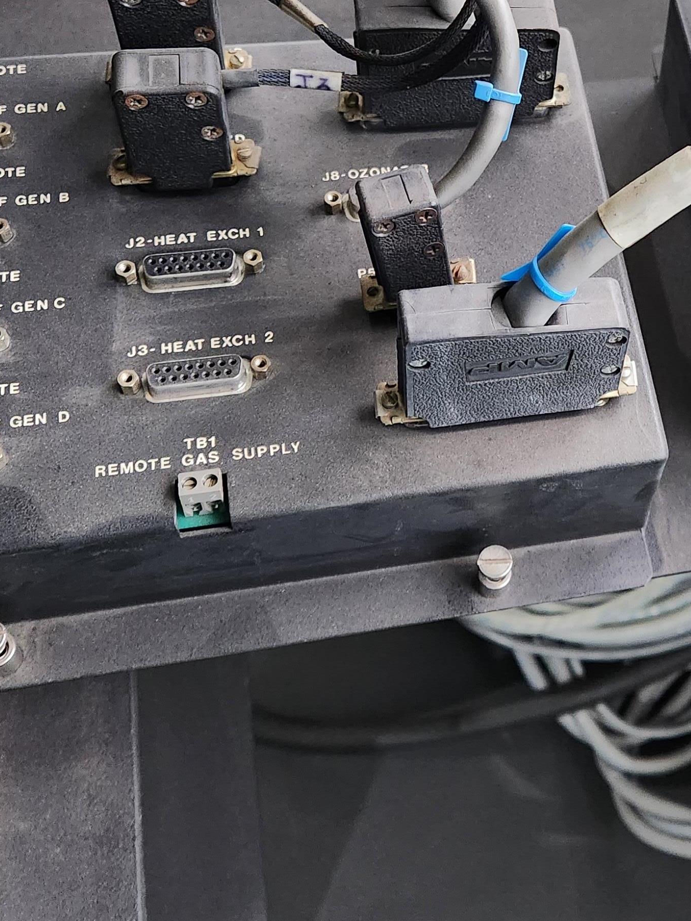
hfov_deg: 27.4
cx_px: 644
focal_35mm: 51
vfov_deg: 37.1
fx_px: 1357
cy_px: 308
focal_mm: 5.4
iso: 800
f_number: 1.8
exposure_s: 1/60
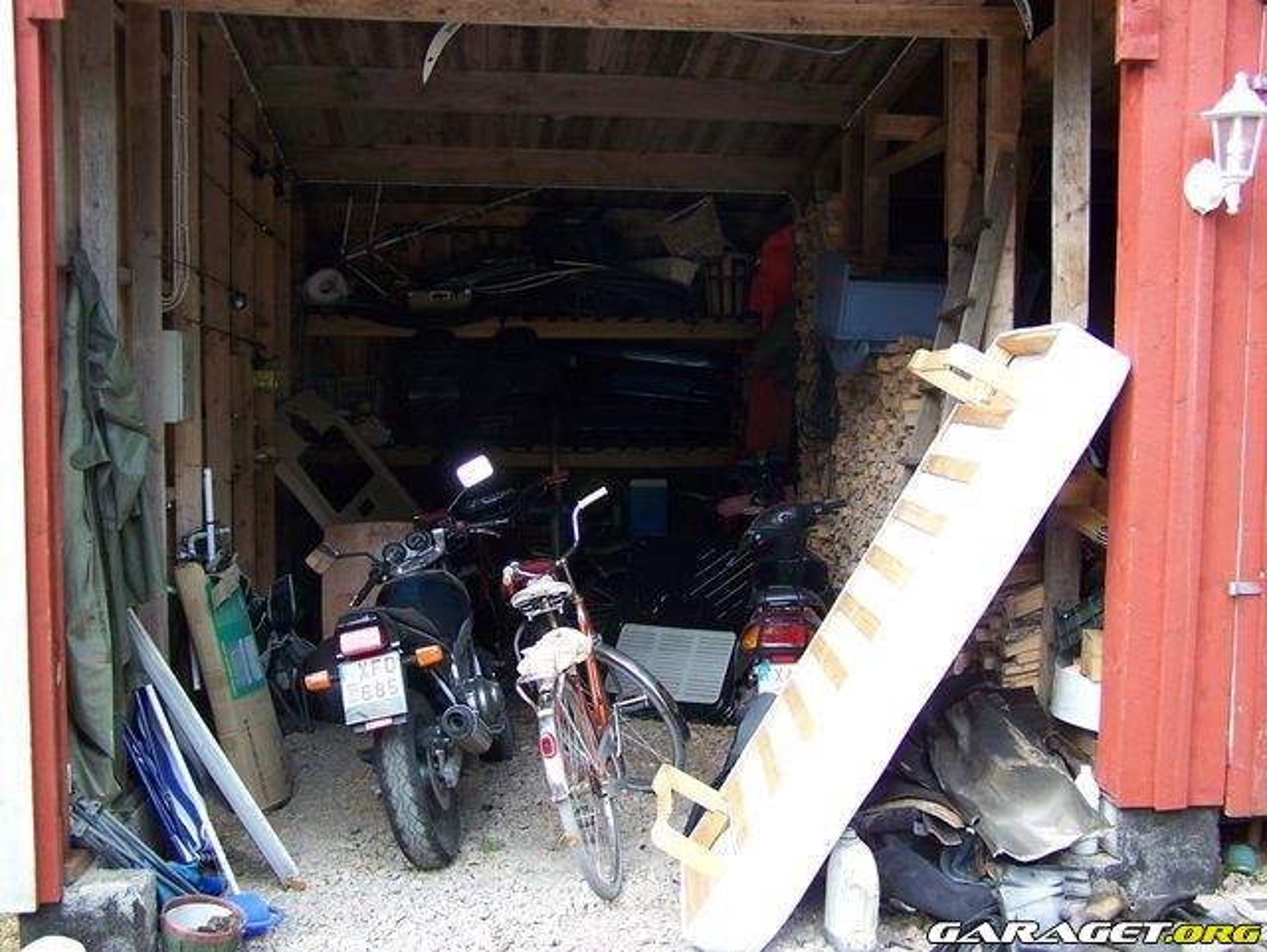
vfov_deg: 37.8
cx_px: 634
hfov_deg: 48.9
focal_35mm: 38
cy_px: 476
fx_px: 1392
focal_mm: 6.3
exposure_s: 1/80
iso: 80
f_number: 2.8
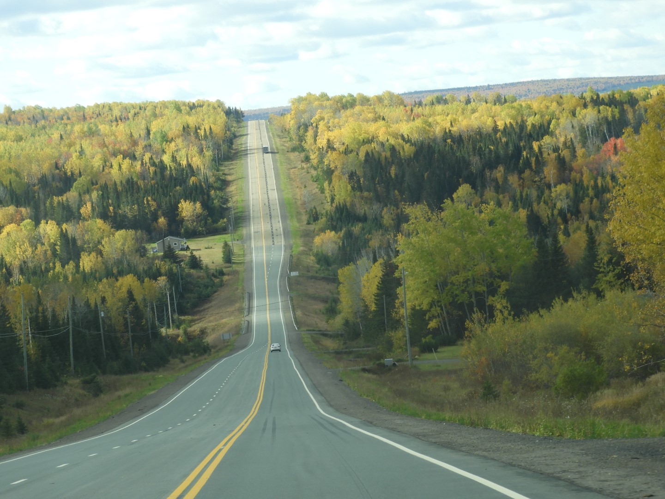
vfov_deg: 9.9
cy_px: 250
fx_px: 2882
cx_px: 332
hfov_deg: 13.2
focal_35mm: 150
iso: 100
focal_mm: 26.9
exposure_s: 1/200
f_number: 5.2
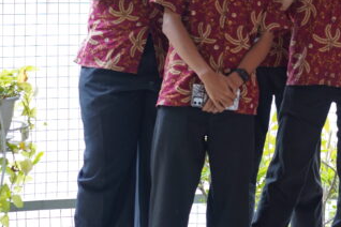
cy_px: -4
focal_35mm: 133
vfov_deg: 10.2
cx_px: 395
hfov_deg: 15.0
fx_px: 1260
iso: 1000
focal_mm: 55
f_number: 3.2
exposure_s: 1/100
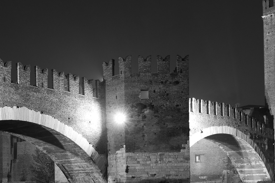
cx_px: 92
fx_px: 351
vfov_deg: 28.7
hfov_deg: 42.2
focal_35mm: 46
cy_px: 143
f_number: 9
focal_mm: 14
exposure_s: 10
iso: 200
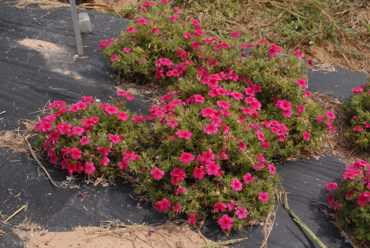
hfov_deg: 37.8
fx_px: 540
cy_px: 124
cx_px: 185
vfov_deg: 25.8
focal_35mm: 52
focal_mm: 35
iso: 400
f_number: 10
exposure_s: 1/400
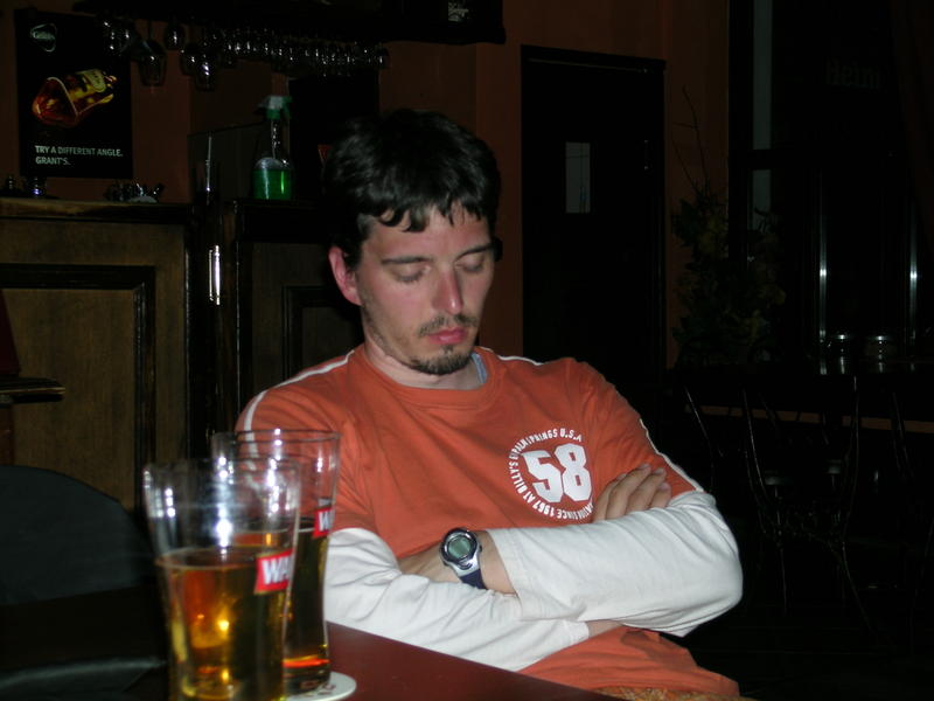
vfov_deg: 24.0
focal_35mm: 61
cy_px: 350
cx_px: 467
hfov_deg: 31.7
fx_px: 1646
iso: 50
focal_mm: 12.6
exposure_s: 1/121
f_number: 3.7
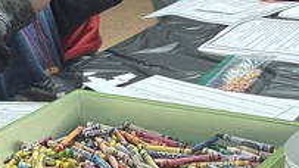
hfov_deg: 15.7
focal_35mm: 132
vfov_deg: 9.1
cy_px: -13
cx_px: 359
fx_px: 1046
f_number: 1.78
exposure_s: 1/60
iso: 250
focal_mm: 6.76
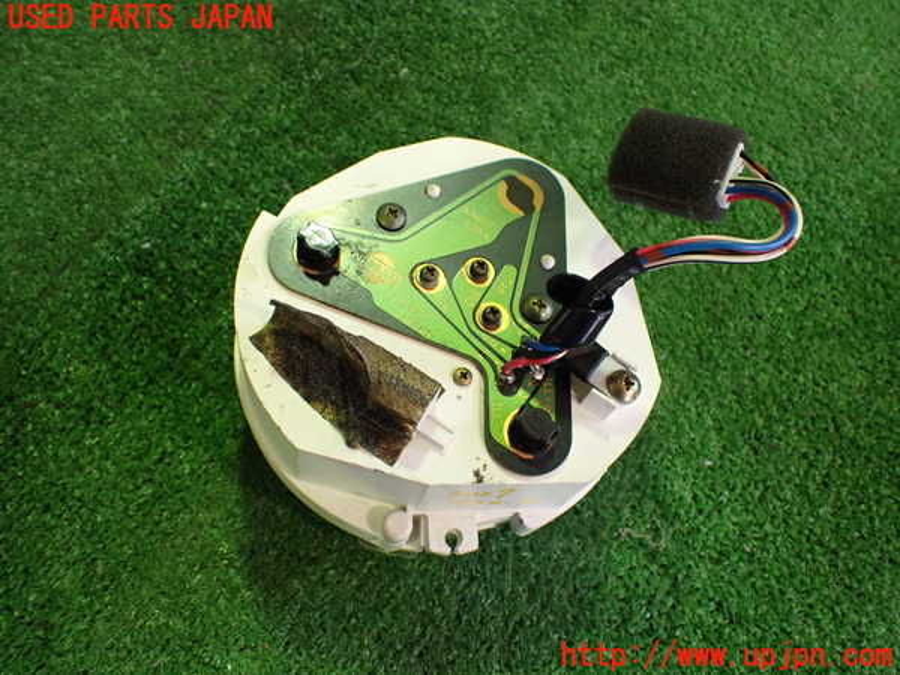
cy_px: 338
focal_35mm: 30
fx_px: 780
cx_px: 450
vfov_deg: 46.8
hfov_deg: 60.0
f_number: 2.3
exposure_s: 1/125
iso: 800
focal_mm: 5.4
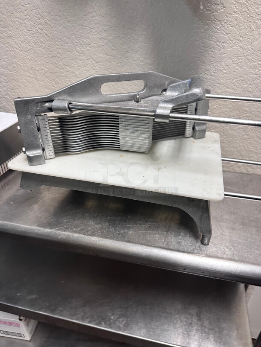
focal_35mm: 24
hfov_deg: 56.8
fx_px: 241
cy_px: 174
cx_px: 130
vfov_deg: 71.6
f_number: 1.78
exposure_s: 1/60
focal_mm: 6.86
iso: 160
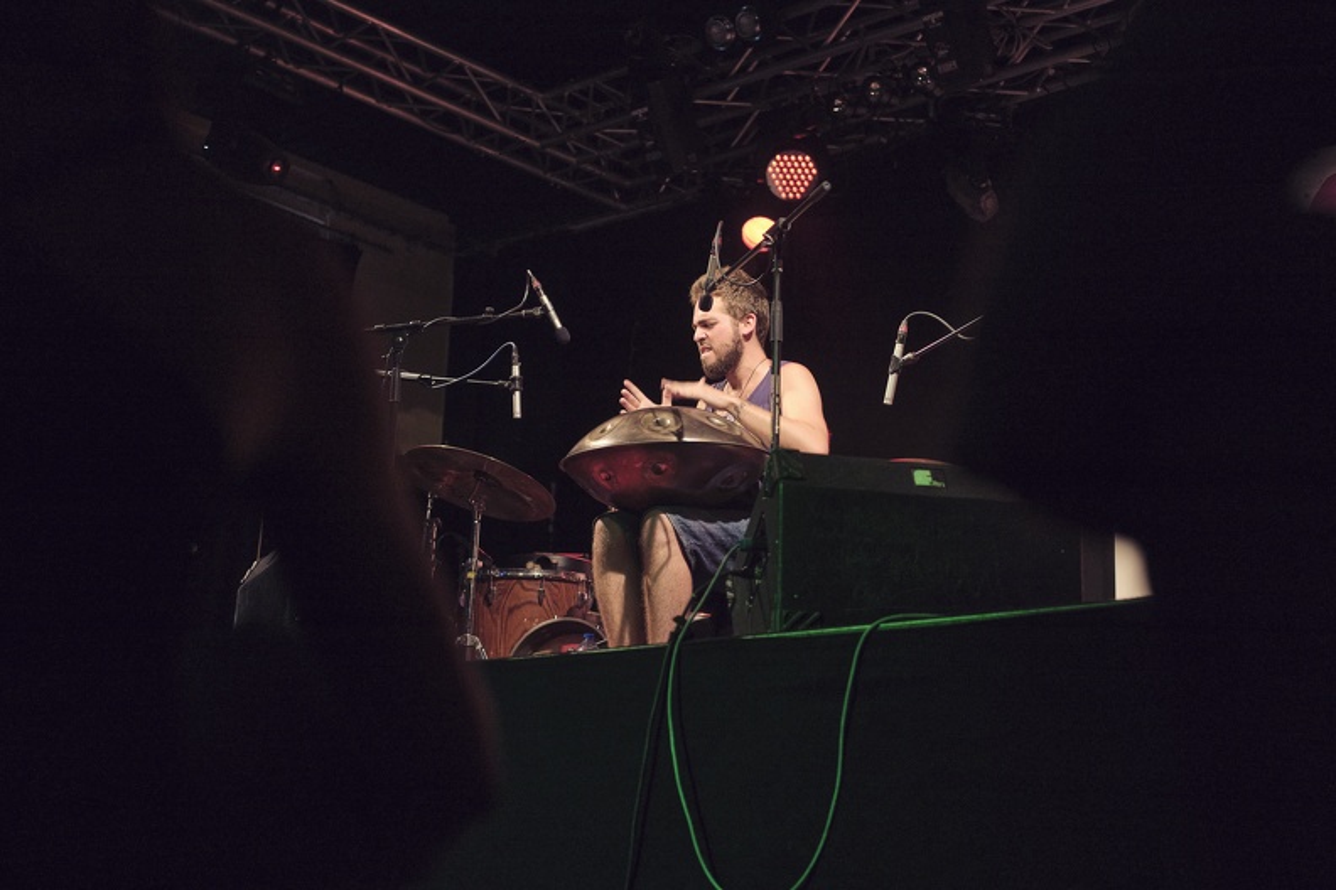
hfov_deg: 37.5
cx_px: 668
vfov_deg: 25.5
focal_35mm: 53
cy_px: 445
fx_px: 1967
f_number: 2
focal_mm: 35
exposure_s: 1/60
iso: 800
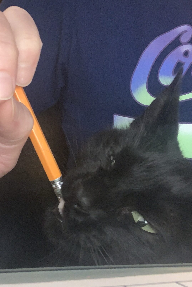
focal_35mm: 53
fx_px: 424
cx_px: 45
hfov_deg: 25.2
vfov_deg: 37.5
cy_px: 145
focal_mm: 2.87
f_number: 2.2
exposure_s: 1/36
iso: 125
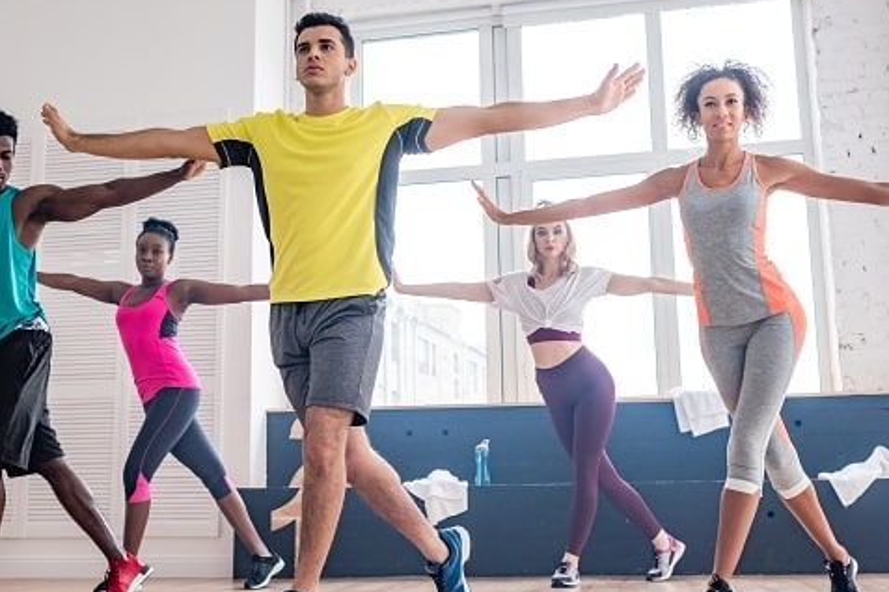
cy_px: 316
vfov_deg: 30.5
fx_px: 1086
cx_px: 410
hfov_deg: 44.5
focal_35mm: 44
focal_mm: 35
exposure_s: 1/160
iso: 500
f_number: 3.5
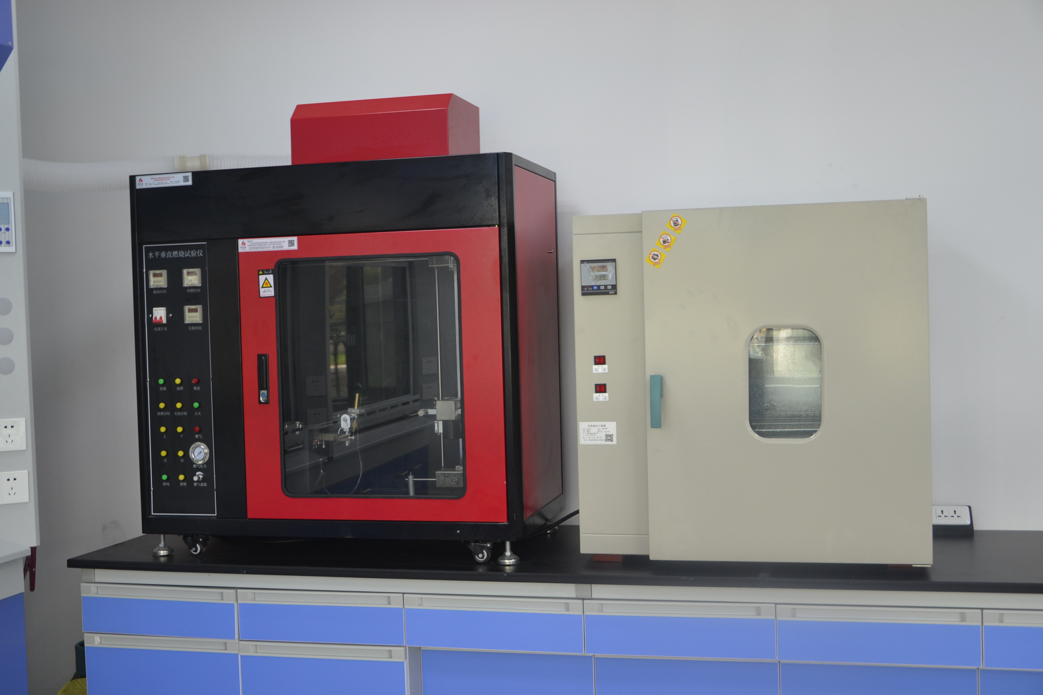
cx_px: 522
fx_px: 1217
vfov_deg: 31.9
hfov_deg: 46.4
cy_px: 348
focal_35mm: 42
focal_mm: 28
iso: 400
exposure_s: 1/20
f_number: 4
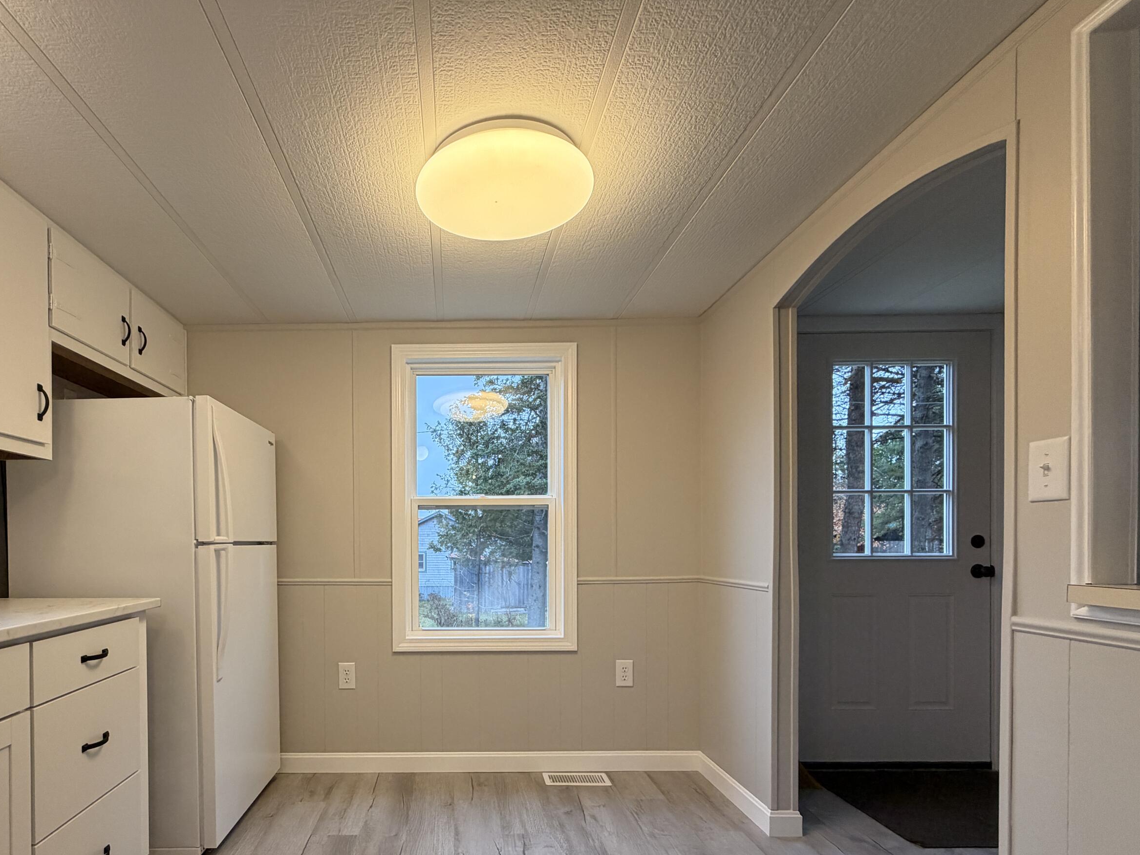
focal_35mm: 18
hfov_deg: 86.5
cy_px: 546
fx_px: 593
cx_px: 447
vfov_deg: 70.2
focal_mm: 2.22
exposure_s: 1/120
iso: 200
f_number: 2.2
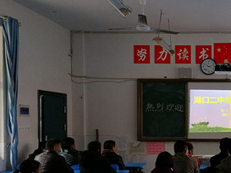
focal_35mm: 55
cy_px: 127
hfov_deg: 32.5
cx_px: 225
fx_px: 367
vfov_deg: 26.2
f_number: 1.8
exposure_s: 1/50
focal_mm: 5.3
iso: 100
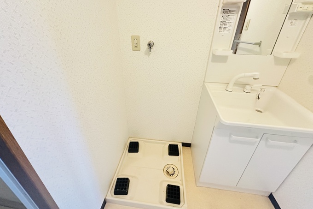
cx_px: 154
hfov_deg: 100.4
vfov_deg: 76.9
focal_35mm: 15
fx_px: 130
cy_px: 91
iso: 1000
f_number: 2.2
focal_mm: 2.22
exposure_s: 1/60
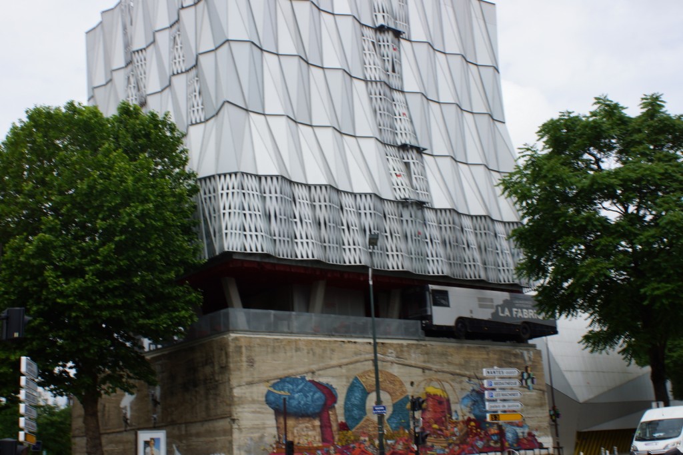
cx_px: 342
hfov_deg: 46.4
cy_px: 228
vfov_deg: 31.9
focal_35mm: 42
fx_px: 797
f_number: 13
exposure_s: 1/100
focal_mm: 28
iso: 100
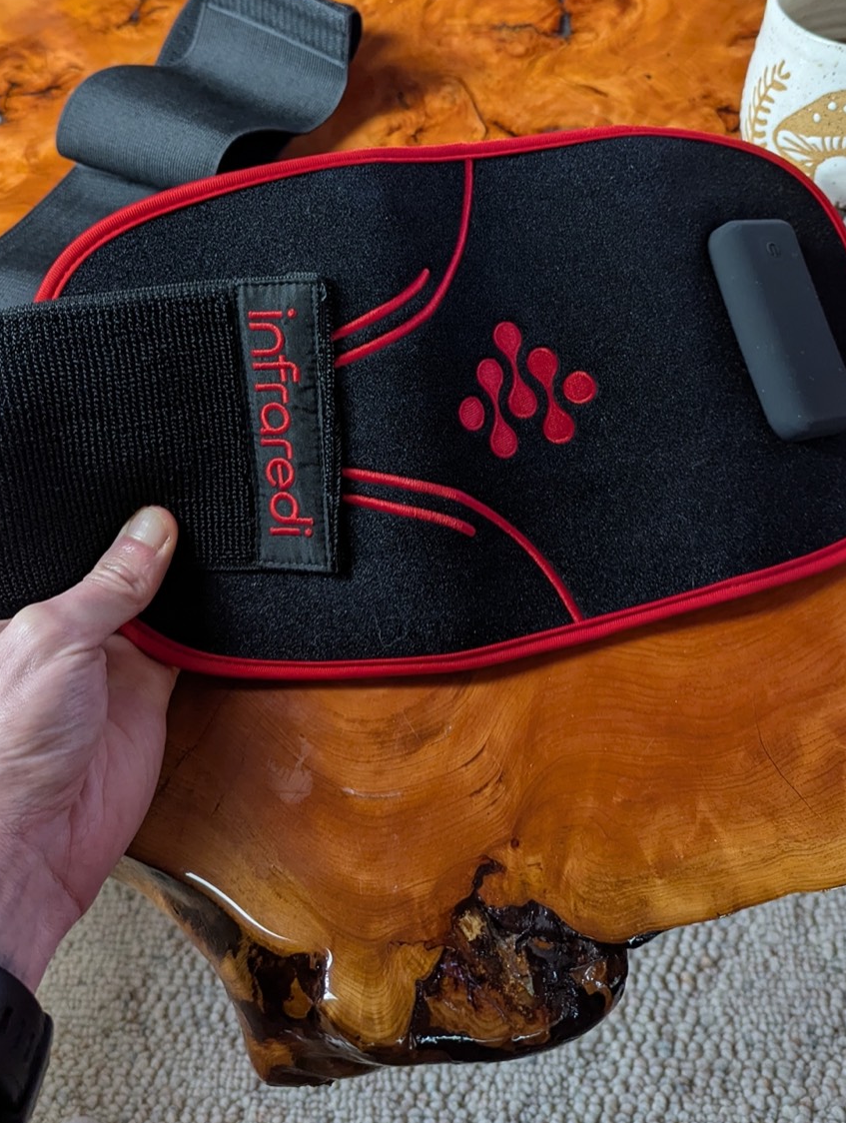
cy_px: 335
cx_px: 462
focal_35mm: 34
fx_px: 1105
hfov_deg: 41.9
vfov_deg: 52.4
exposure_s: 1/100
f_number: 1.85
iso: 657
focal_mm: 6.81
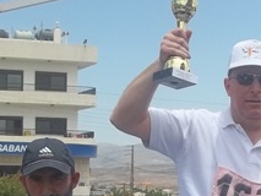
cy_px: 234
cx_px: 208
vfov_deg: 10.8
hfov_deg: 14.5
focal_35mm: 135
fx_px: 1018
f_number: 8
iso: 64
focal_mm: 6.5
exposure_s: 1/200
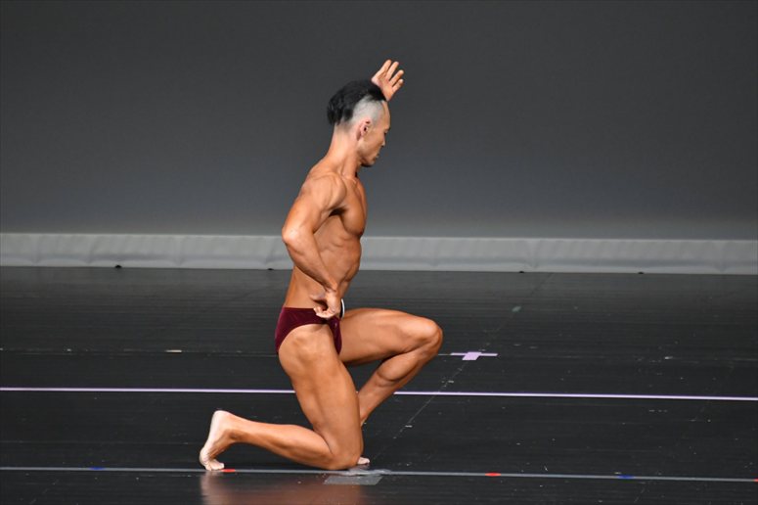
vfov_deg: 3.1
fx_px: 9470
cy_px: 252
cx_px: 379
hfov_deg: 4.6
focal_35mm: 450
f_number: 5.6
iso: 4000
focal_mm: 300
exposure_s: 1/400
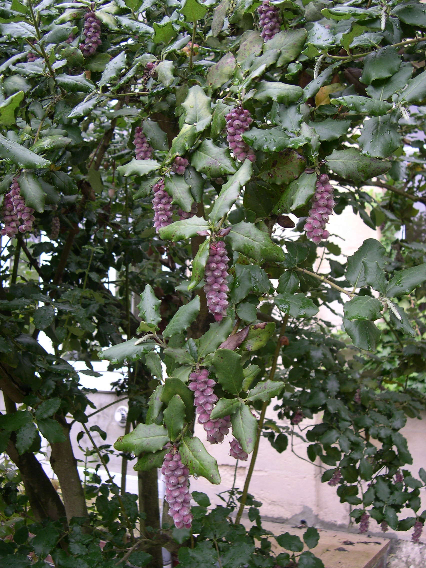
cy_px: 284
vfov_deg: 49.0
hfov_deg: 37.7
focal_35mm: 38
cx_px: 213
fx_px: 624
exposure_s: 1/75
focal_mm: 8
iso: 100
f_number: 2.8
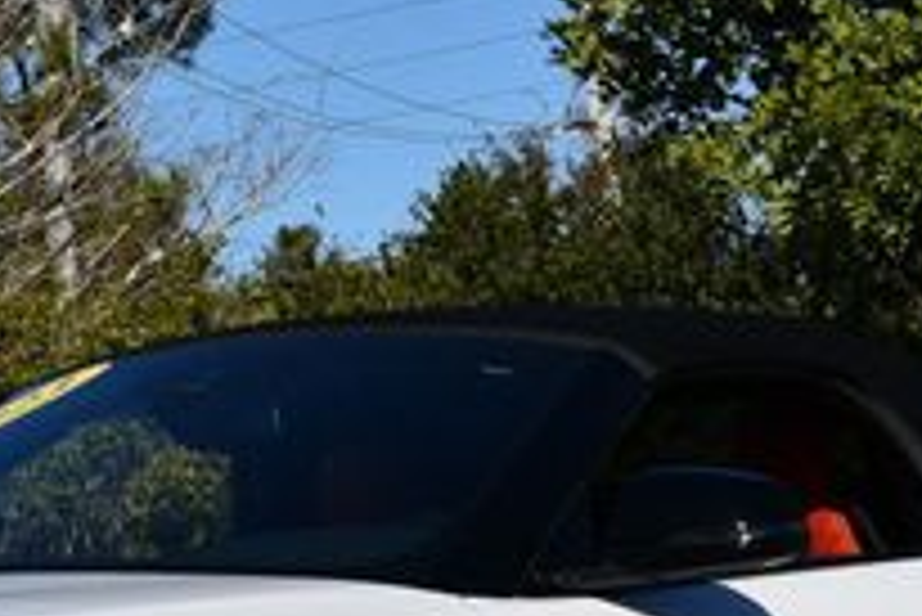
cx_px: 117
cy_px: 652
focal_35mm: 187
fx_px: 4793
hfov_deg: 10.9
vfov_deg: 7.3
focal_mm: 30
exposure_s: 1/400
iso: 100
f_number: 10
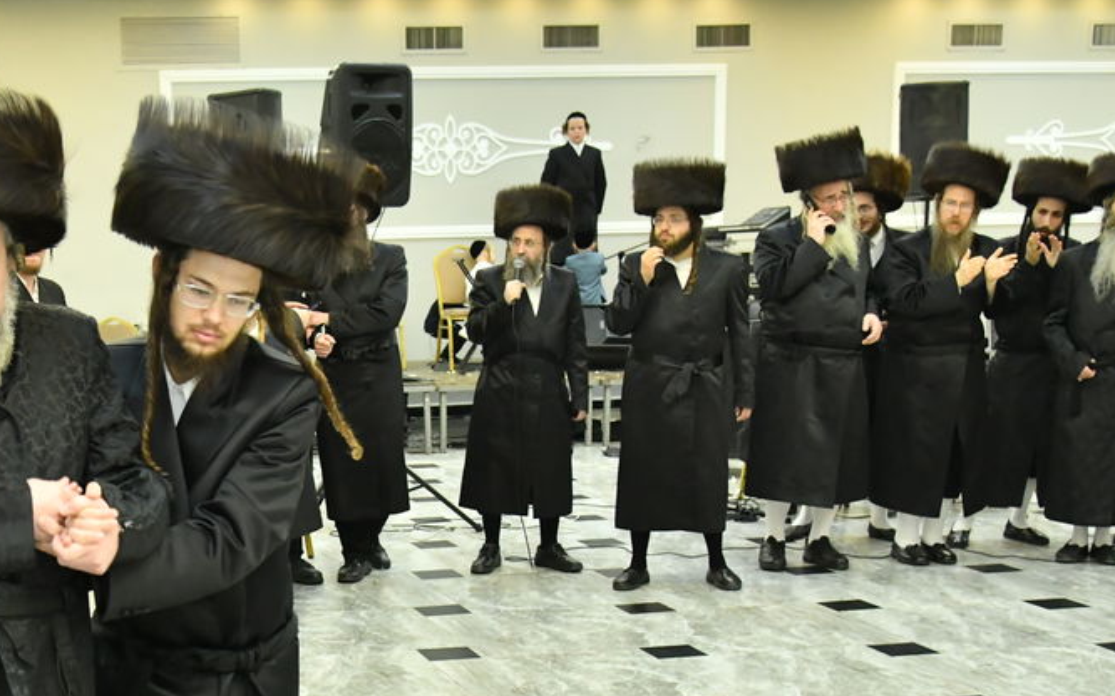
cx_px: 239
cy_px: 704
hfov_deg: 33.1
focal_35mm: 60
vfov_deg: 20.9
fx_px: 1823
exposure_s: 1/250
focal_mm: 28
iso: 4000
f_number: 4.5
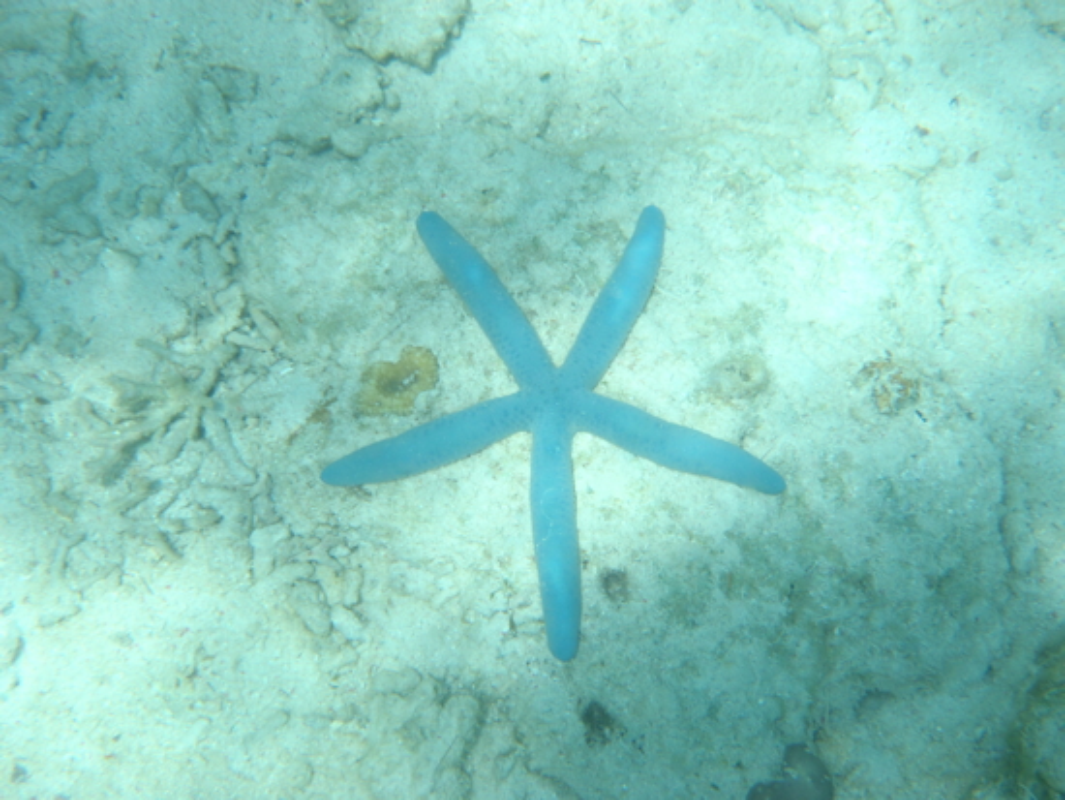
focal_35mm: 60
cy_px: 400
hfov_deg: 32.2
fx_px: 1847
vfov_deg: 24.4
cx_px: 532
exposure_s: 1/200
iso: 80
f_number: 5.3
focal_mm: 10.73
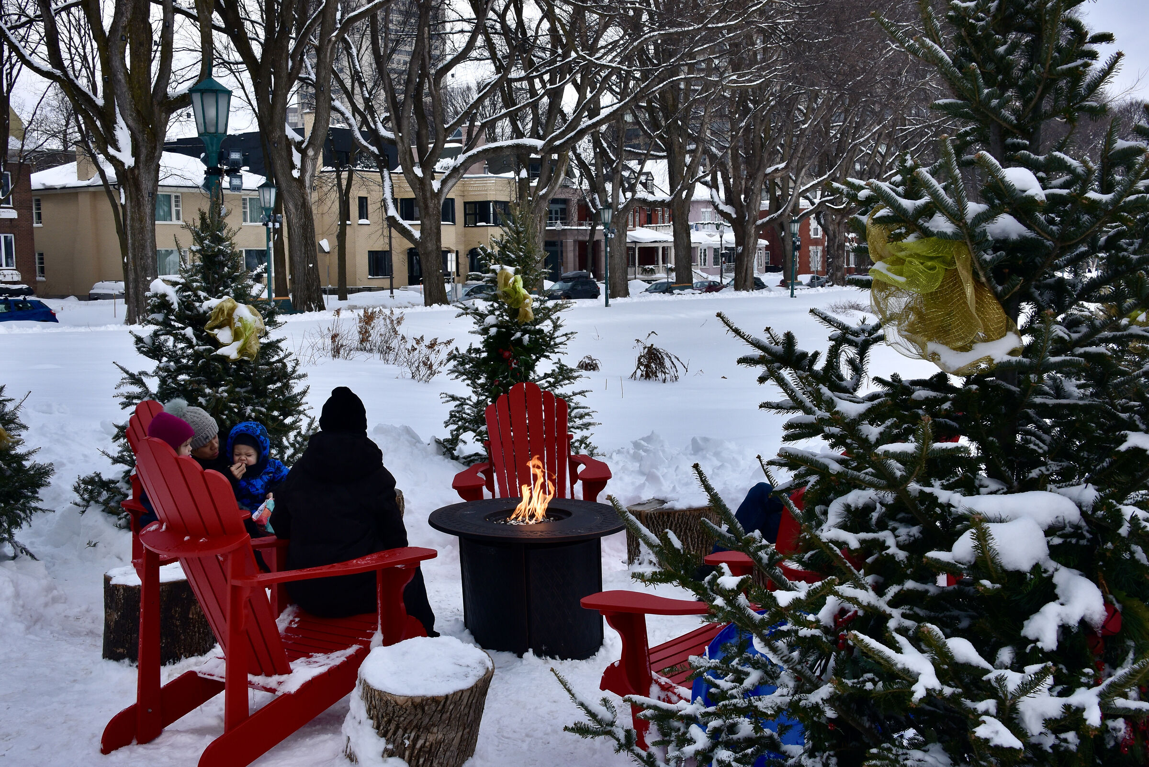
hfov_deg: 54.4
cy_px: 384
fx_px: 1117
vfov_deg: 37.9
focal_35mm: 35
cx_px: 574
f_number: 14
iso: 640
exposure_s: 1/320
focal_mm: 35
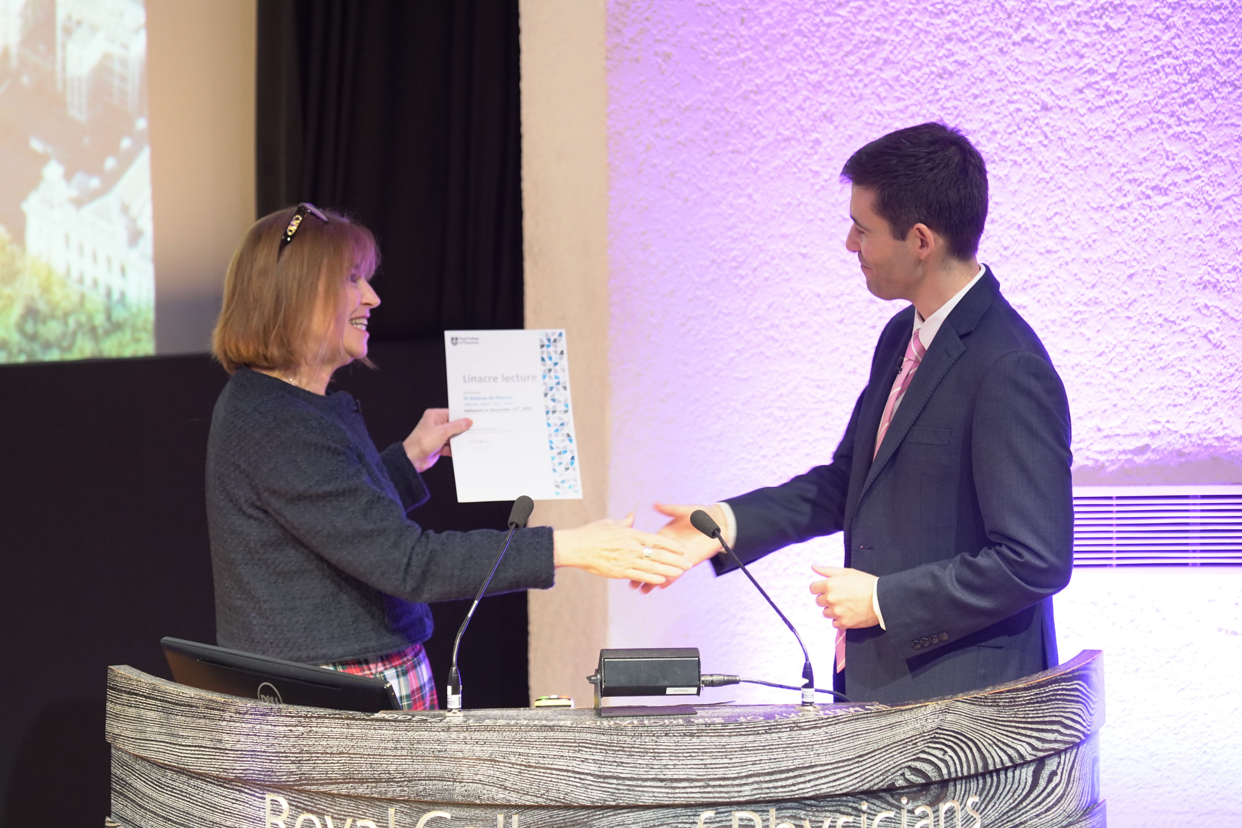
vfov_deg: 8.6
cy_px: 414
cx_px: 621
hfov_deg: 12.8
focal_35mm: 160
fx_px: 5520
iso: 3200
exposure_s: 1/60
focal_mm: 160
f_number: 5.6
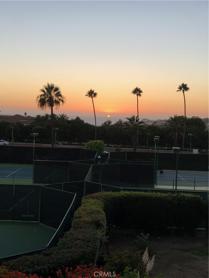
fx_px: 419
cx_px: 104
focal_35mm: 52
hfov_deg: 28.0
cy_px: 139
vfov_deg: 36.8
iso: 16
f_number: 2.4
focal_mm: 6
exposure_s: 1/120
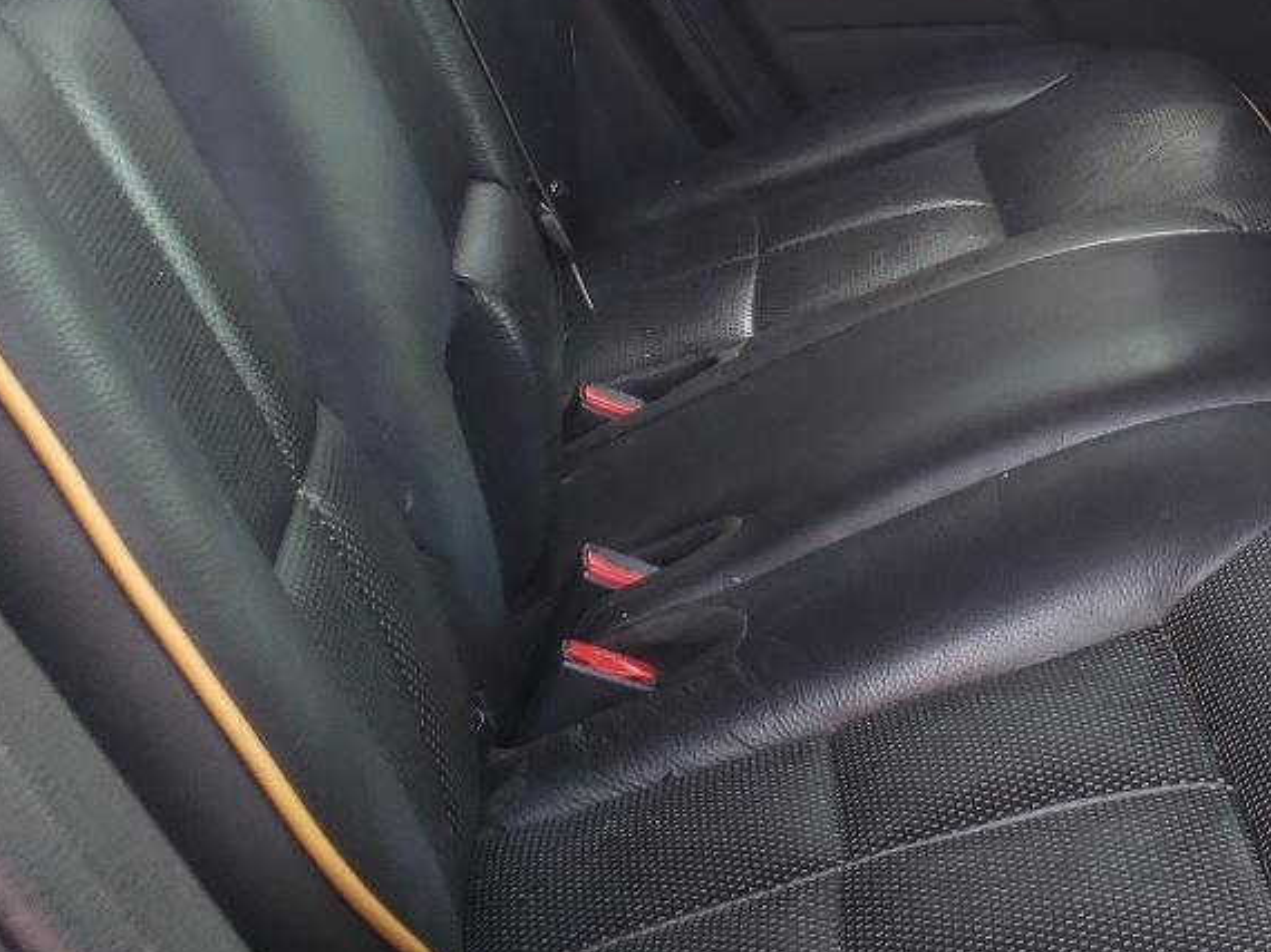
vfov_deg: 19.7
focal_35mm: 73
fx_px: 2679
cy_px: 74
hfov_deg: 25.1
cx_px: 1342
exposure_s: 1/141
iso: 50
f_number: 1.5
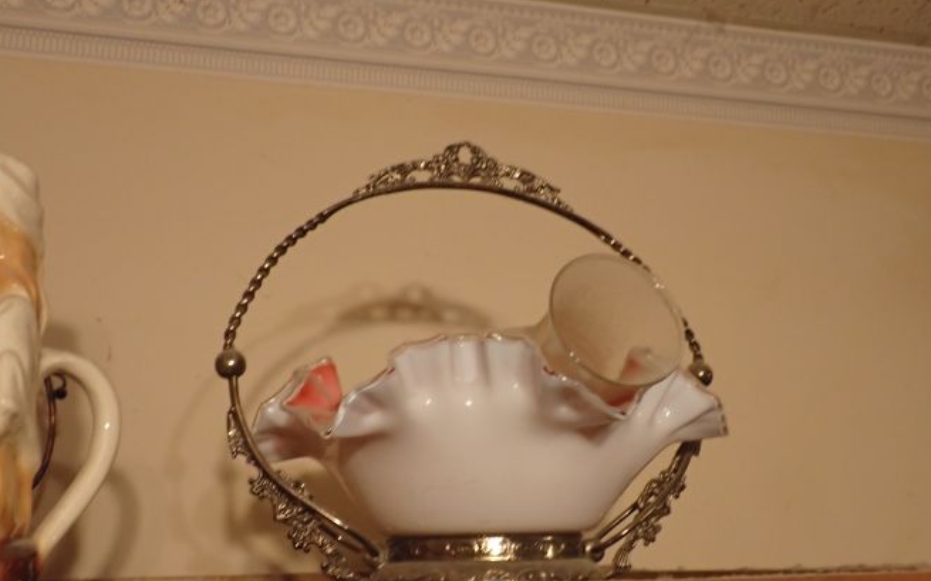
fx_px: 1040
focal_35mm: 41
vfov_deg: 31.2
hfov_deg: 48.2
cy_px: 315
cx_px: 460
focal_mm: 6.83
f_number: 2.7
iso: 400
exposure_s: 1/40
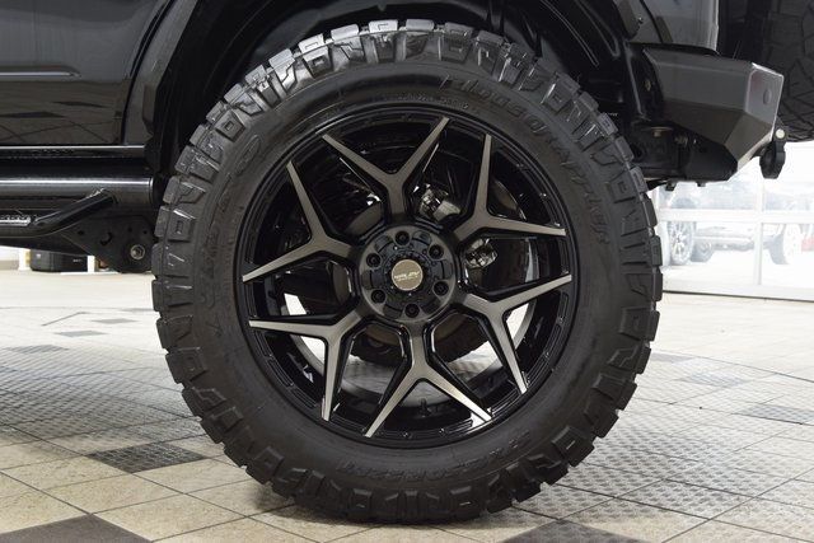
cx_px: 407
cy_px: 272
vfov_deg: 31.9
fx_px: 950
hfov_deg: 46.4
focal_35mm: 42
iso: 1400
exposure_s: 1/15
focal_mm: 28
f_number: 6.3
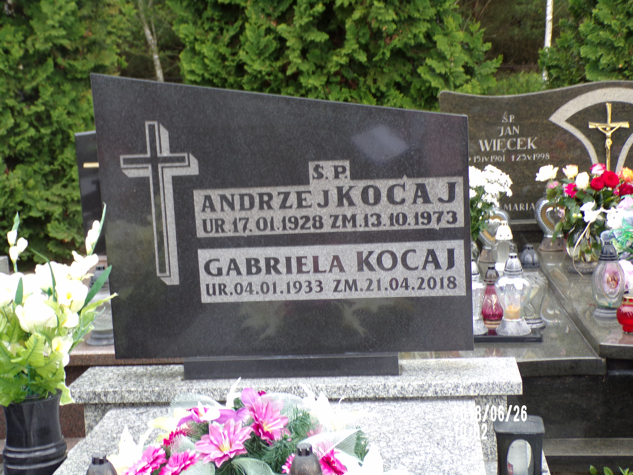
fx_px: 1024
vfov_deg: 26.1
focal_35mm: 56
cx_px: 316
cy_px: 238
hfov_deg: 34.3
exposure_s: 1/45
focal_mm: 10.1
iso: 80
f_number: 3.7
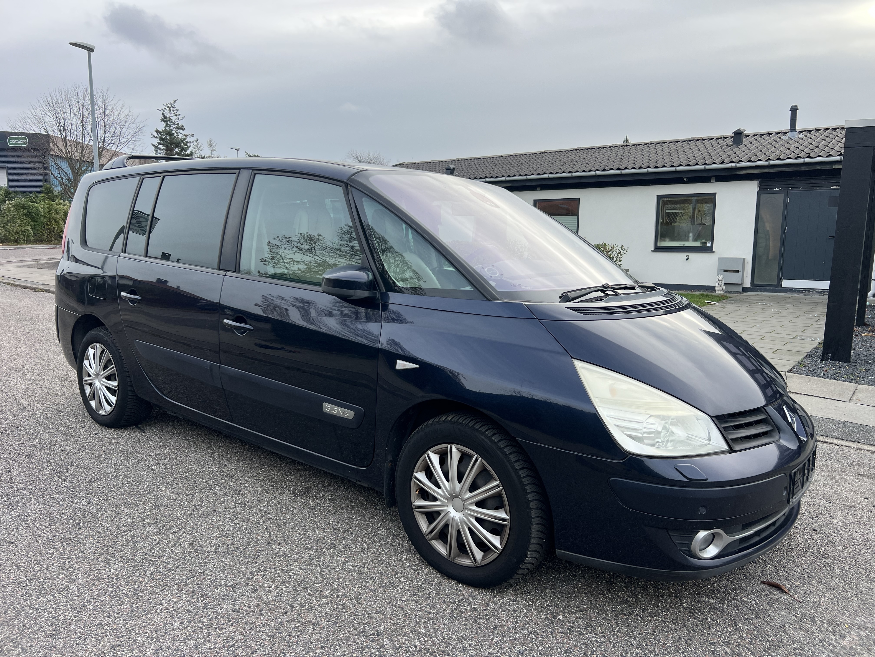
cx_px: 438
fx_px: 657
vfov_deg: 53.1
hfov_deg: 67.3
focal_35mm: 26
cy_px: 328
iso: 50
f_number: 1.5
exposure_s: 1/880
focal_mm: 5.7
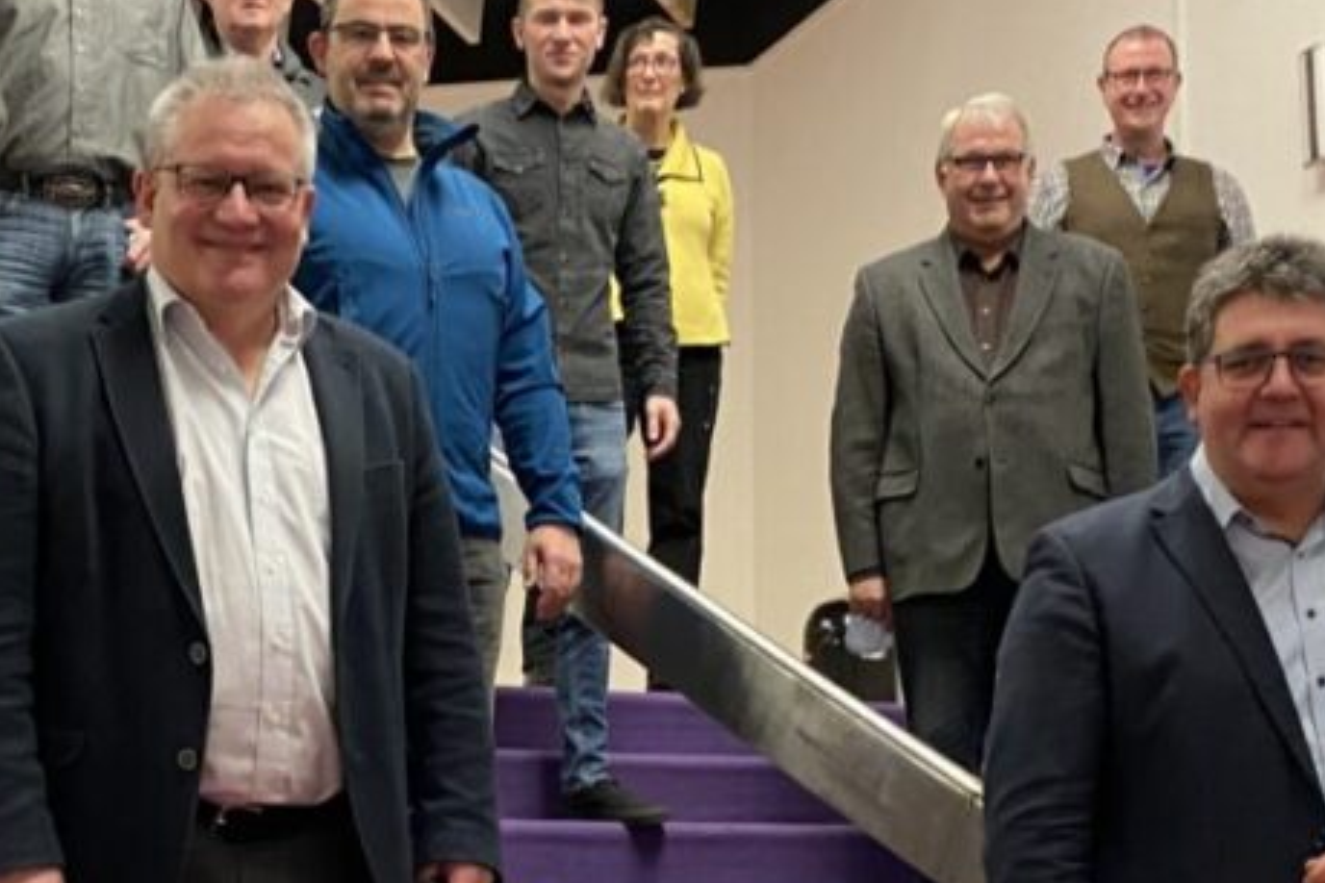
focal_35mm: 69
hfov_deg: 28.8
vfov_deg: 19.4
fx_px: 2539
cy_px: 791
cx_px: 318
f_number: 1.8
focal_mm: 4.25
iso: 320
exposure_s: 1/33
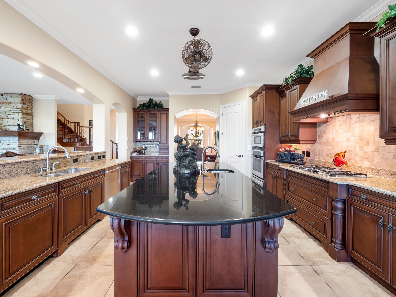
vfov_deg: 85.7
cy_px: 148
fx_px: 160
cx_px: 198
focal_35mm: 14
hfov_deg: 102.1
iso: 200
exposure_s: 1
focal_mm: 7
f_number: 7.1
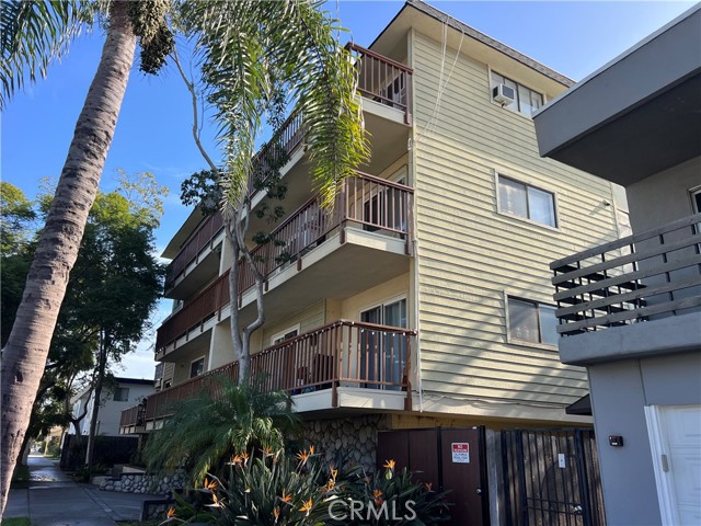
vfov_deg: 53.1
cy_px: 263
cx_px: 350
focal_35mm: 26
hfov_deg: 67.3
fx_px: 527
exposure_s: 1/1575
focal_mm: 5.7
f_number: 1.5
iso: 50
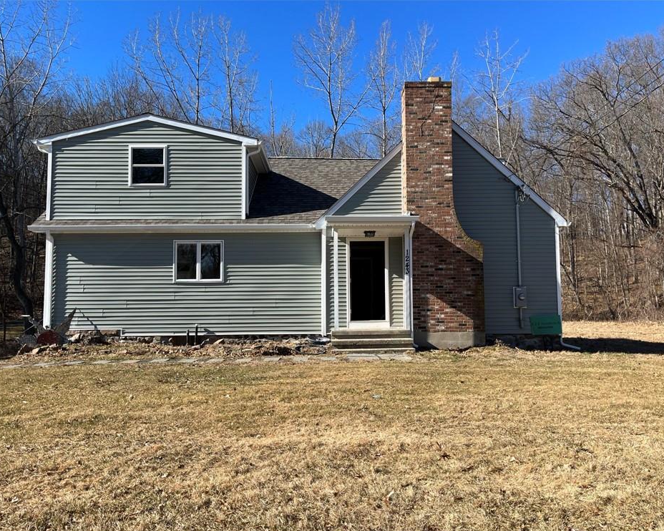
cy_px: 274
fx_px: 550
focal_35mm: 28
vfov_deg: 51.5
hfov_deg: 62.2
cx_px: 324
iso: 50
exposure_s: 1/2358
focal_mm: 5.1
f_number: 1.6
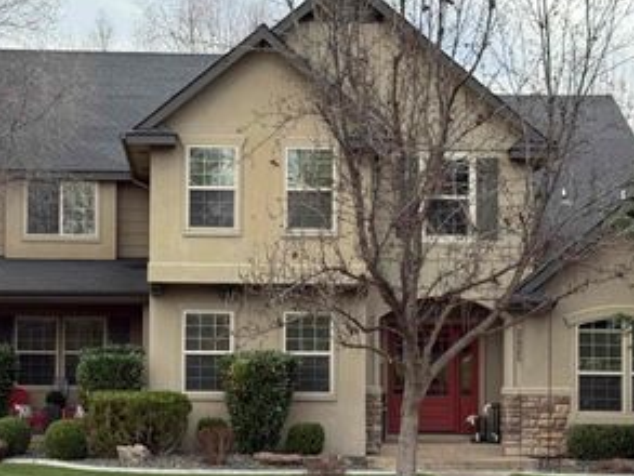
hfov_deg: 23.8
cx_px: 255
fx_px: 1502
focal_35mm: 82
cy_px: 285
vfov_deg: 18.0
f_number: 1.78
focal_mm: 6.76
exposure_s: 1/415
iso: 100
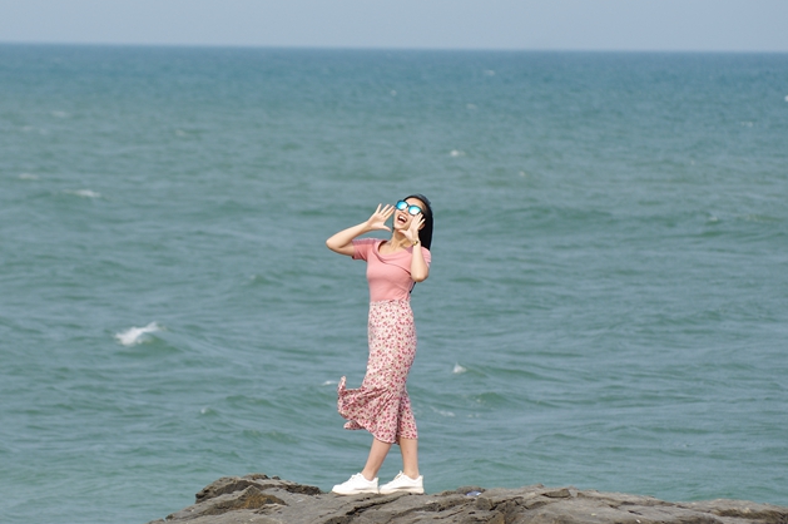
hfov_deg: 6.4
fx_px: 7019
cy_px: 260
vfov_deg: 4.3
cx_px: 316
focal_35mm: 321
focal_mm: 135
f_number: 4.5
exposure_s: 1/800
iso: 100
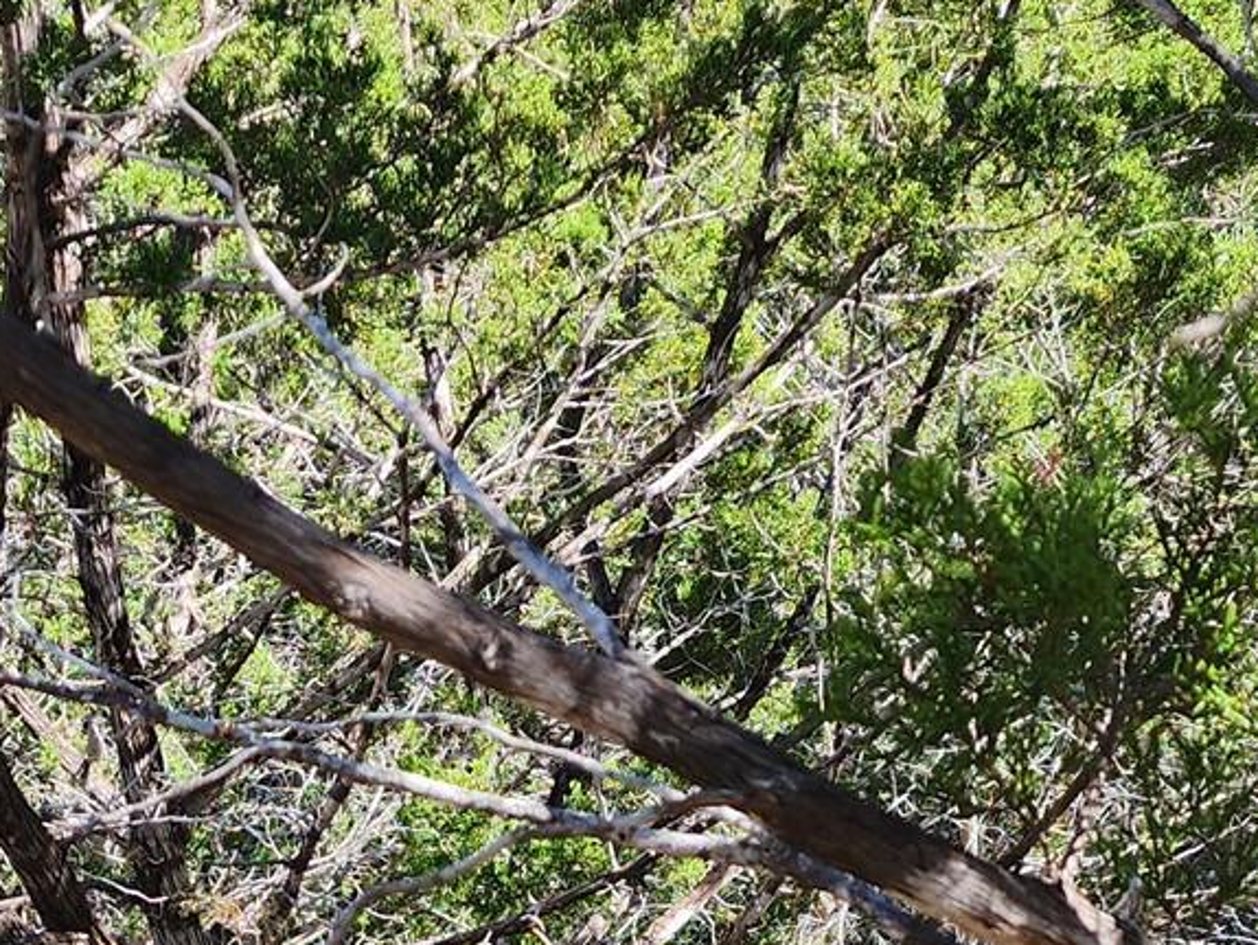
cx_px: 550
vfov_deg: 17.2
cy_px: 1142
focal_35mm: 82
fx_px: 2981
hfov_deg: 23.8
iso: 12
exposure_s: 1/271
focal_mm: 6.4
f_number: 1.8
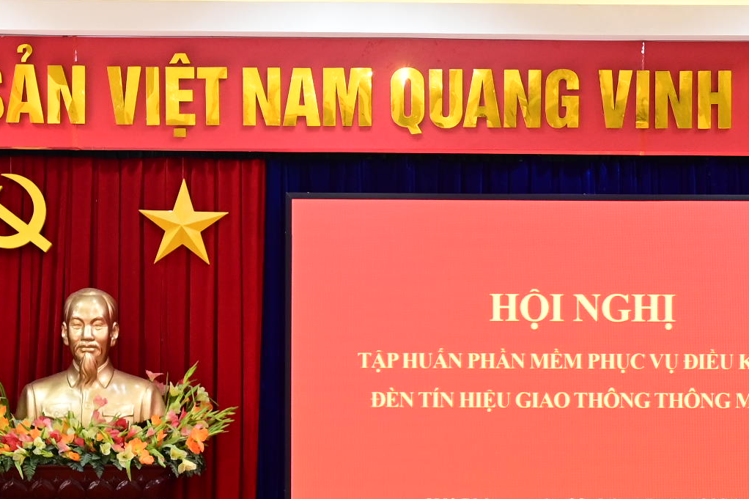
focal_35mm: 148
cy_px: 491
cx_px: 489
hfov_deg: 13.9
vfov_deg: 9.2
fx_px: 3079
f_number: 4
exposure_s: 1/100
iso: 1250
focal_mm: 50
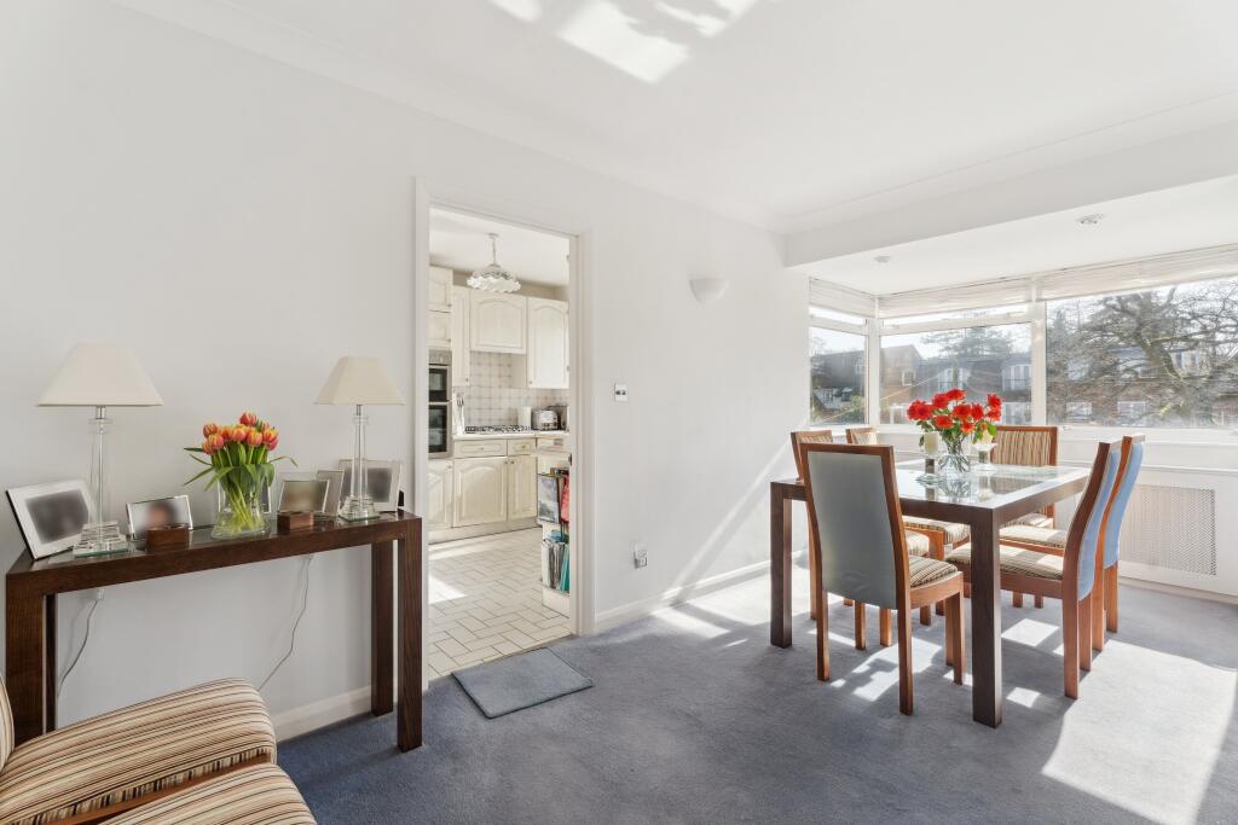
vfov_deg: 73.8
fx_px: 550
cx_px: 619
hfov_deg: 96.7
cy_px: 412
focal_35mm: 16
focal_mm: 16
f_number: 9
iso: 250
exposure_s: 1/100
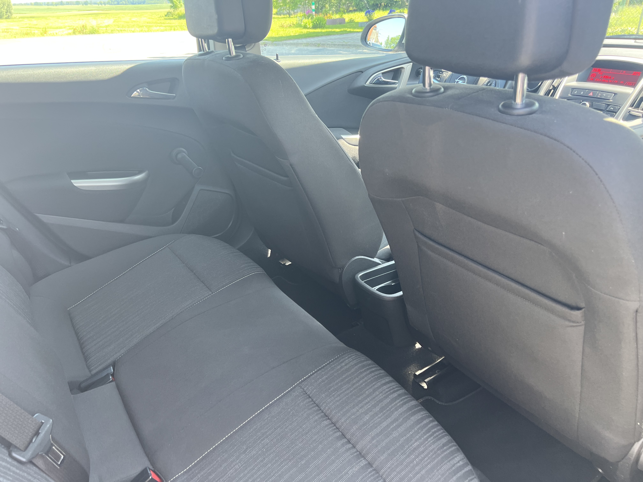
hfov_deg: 67.3
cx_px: 322
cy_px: 241
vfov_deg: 53.1
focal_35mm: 26
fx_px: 483
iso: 80
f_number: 1.5
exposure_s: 1/121
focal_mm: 5.7
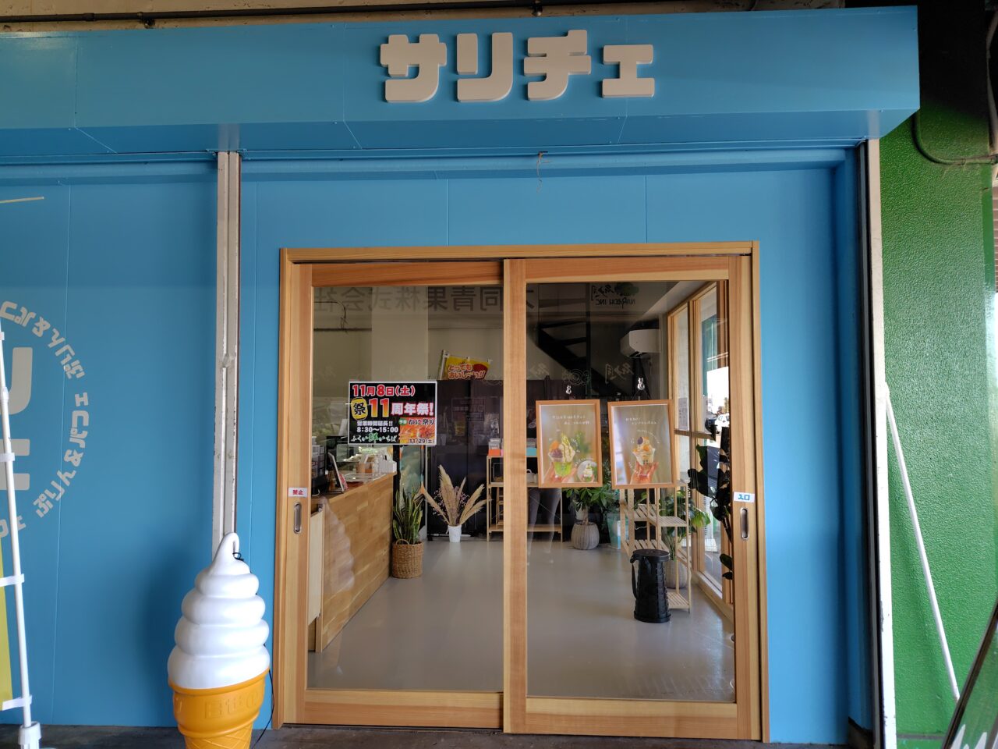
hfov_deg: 73.9
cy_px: 374
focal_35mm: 23
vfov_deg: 58.9
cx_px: 499
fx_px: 663
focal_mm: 5.6
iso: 111
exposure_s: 1/120
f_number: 1.9
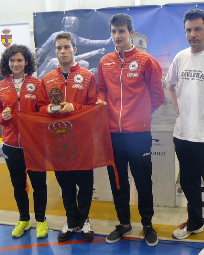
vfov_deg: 38.8
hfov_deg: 31.3
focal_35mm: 48
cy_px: 128
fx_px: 362
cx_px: 127
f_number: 2.8
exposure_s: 1/15
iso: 200
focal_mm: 6
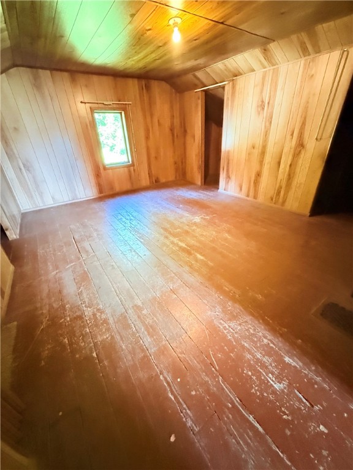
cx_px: 176
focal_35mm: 14
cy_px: 235
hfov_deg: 85.7
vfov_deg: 102.1
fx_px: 190
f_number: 2.2
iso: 1250
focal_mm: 2.22
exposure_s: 1/40
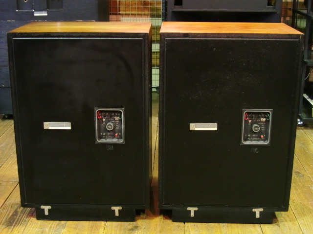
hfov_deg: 34.9
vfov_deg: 26.6
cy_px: 117
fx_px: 497
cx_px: 156
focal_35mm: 55
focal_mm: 9.8
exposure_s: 1/13
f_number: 3.6
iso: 400
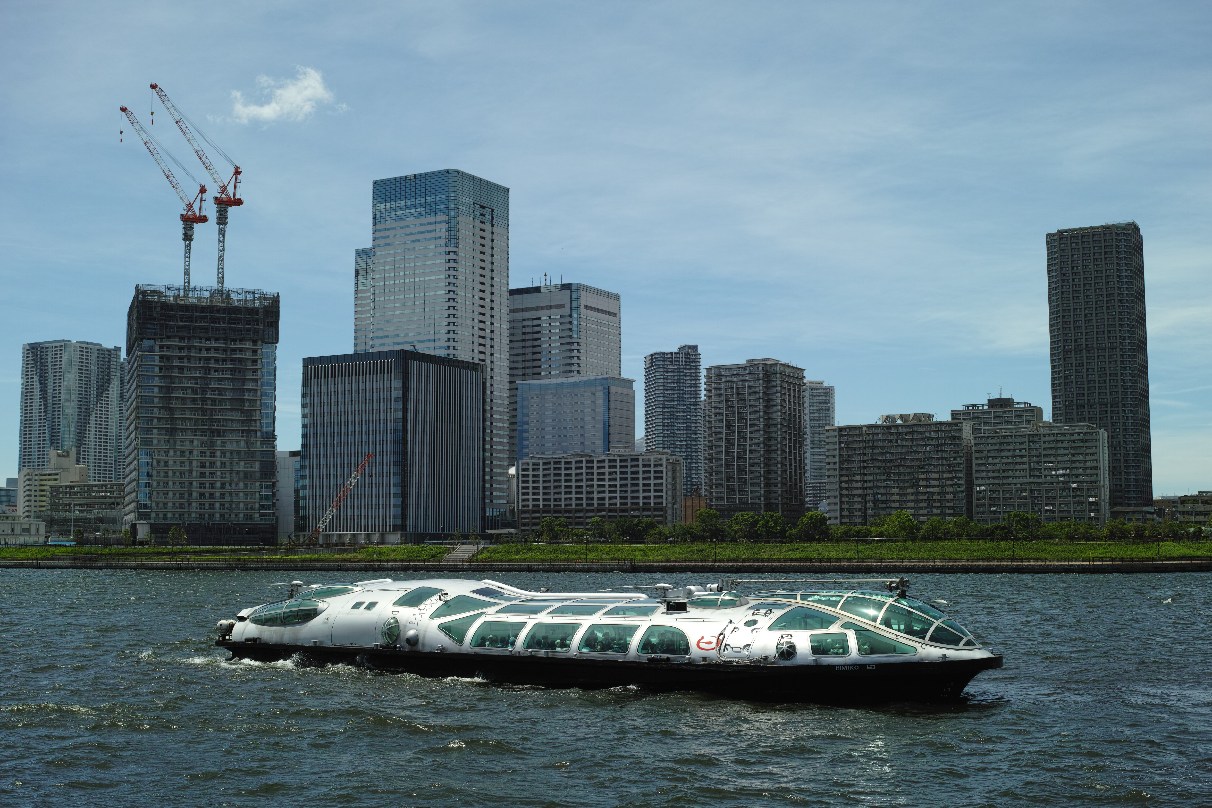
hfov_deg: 43.6
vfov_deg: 29.9
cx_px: 606
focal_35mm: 45
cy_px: 404
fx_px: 1515
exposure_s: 1/640
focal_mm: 30
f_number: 5.6
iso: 100
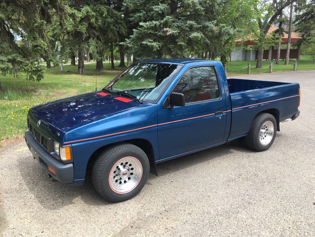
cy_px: 118
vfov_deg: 48.2
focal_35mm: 29
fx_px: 264
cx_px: 158
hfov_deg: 61.7
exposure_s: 1/407
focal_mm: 4.15
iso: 25
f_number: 2.2
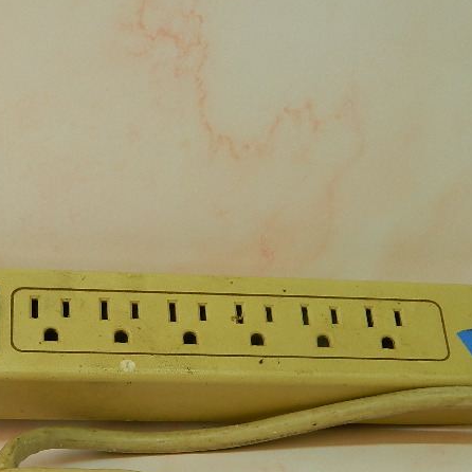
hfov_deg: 24.2
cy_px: 396
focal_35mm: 71
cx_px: 174
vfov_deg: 23.8
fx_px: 1095
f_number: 3.3
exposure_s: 1/60
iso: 80
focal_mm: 6.2
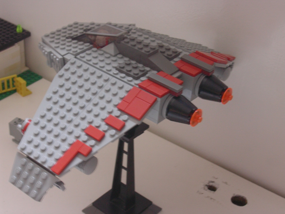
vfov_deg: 21.9
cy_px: 107
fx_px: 552
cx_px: 142
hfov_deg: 29.0
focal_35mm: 67
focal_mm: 10.2
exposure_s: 1/6.5
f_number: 3.6
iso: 70
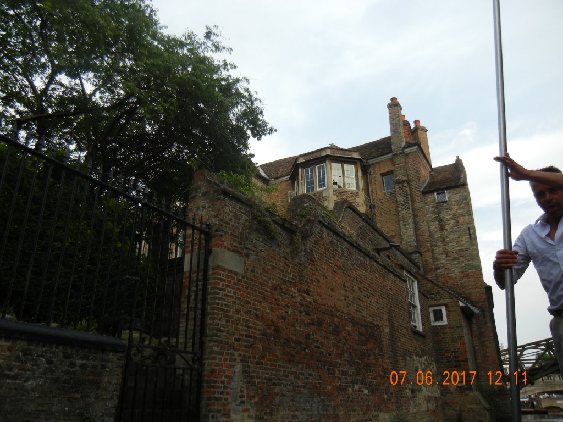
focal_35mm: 30
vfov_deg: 46.8
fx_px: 488
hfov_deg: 60.0
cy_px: 211
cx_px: 282
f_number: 3.5
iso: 160
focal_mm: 5.4
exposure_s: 1/674
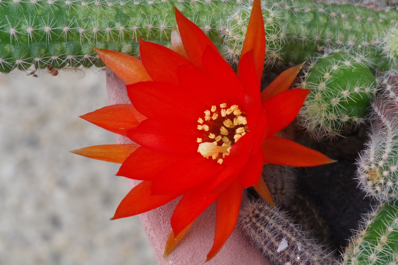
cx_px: 199
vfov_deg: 9.1
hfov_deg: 13.7
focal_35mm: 150
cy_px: 132
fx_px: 1658
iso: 1600
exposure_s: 1/50
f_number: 18
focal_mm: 100
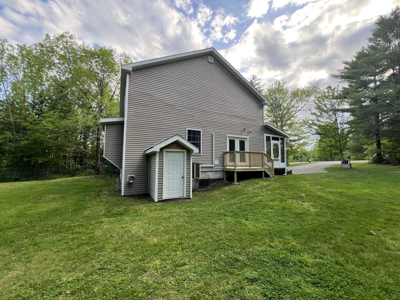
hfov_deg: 106.2
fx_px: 150
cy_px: 150
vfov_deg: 89.9
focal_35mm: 13
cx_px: 200
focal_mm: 1.57
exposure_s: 1/200
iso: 32
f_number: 1.8
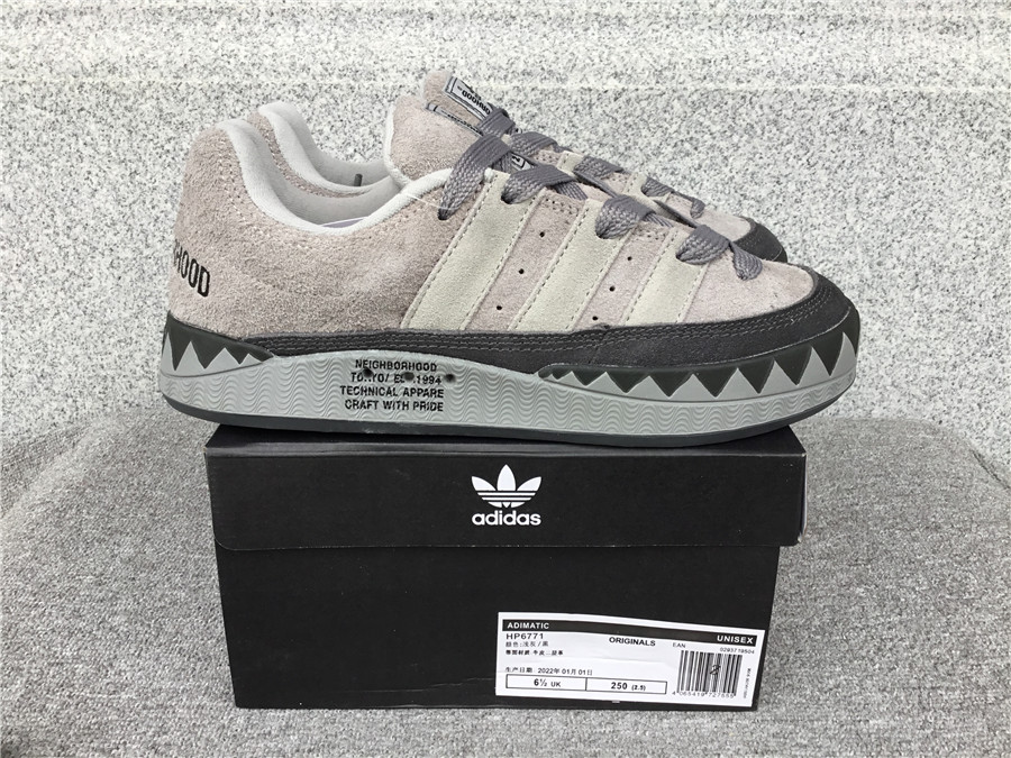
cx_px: 506
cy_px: 379
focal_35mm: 31
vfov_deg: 45.4
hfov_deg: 58.4
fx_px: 905
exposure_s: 1/150
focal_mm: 3.3
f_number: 2.4
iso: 25
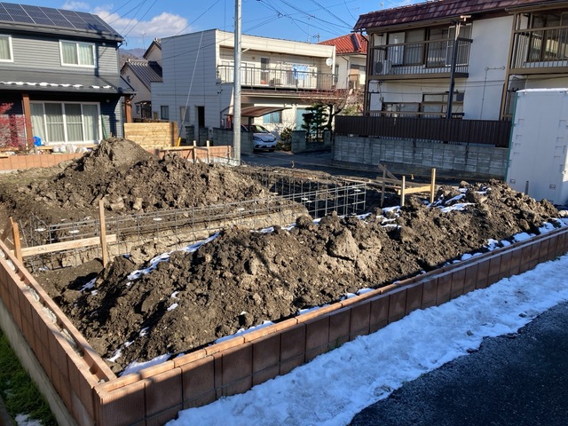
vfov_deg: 49.7
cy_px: 213
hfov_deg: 63.4
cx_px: 284
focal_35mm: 28
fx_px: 459
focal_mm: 3.99
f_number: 1.8
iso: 20
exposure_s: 1/934
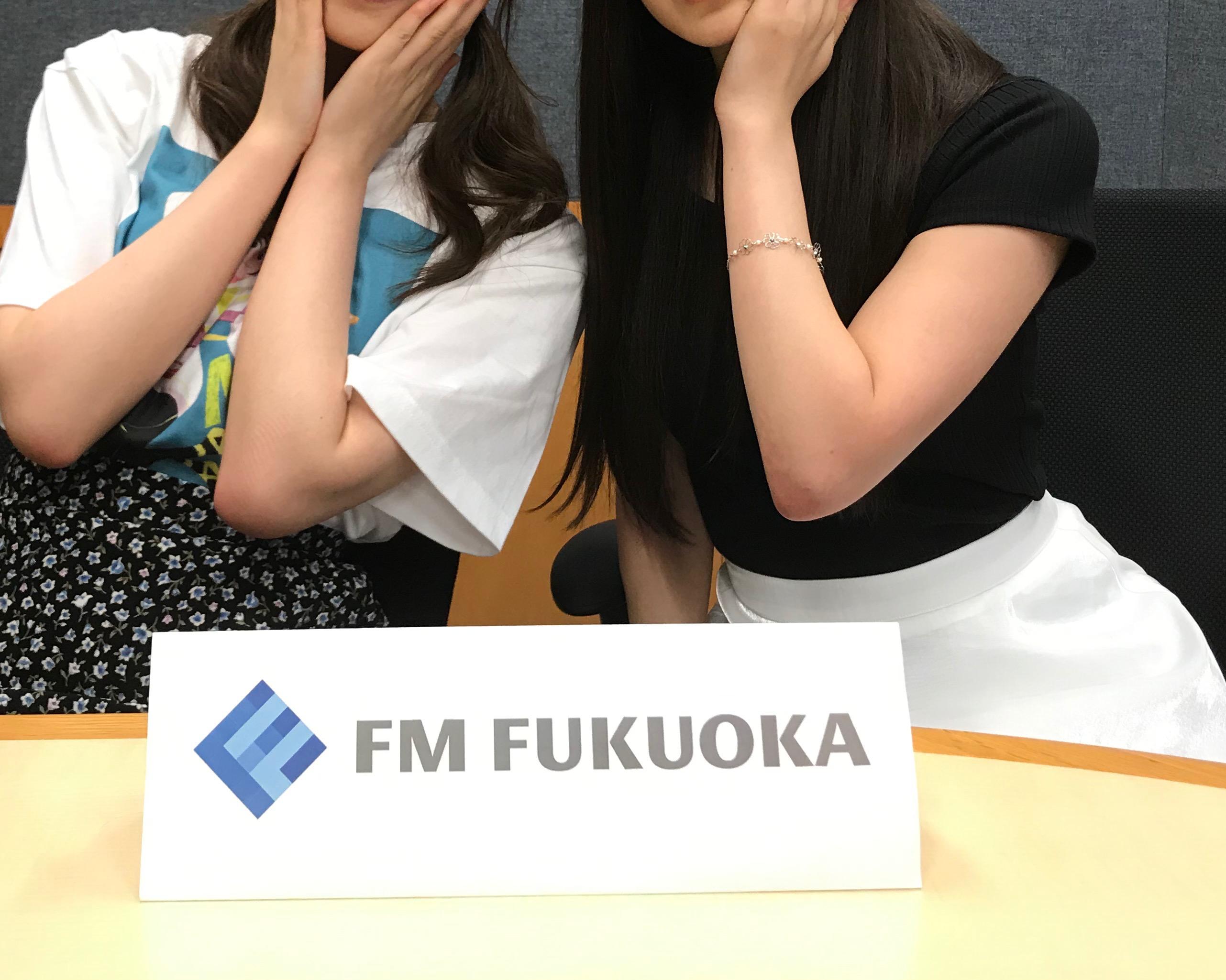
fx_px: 1560
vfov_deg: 34.4
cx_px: 505
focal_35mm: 43
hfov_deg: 42.7
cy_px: 287
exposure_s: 1/24
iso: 32
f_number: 1.8
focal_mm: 4
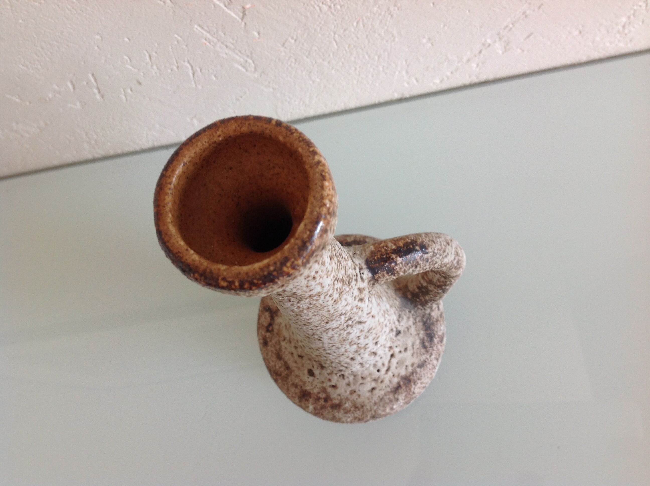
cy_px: 243
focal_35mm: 35
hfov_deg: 52.7
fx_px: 656
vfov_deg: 40.6
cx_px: 325
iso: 64
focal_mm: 4.28
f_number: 2.4
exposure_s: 1/40
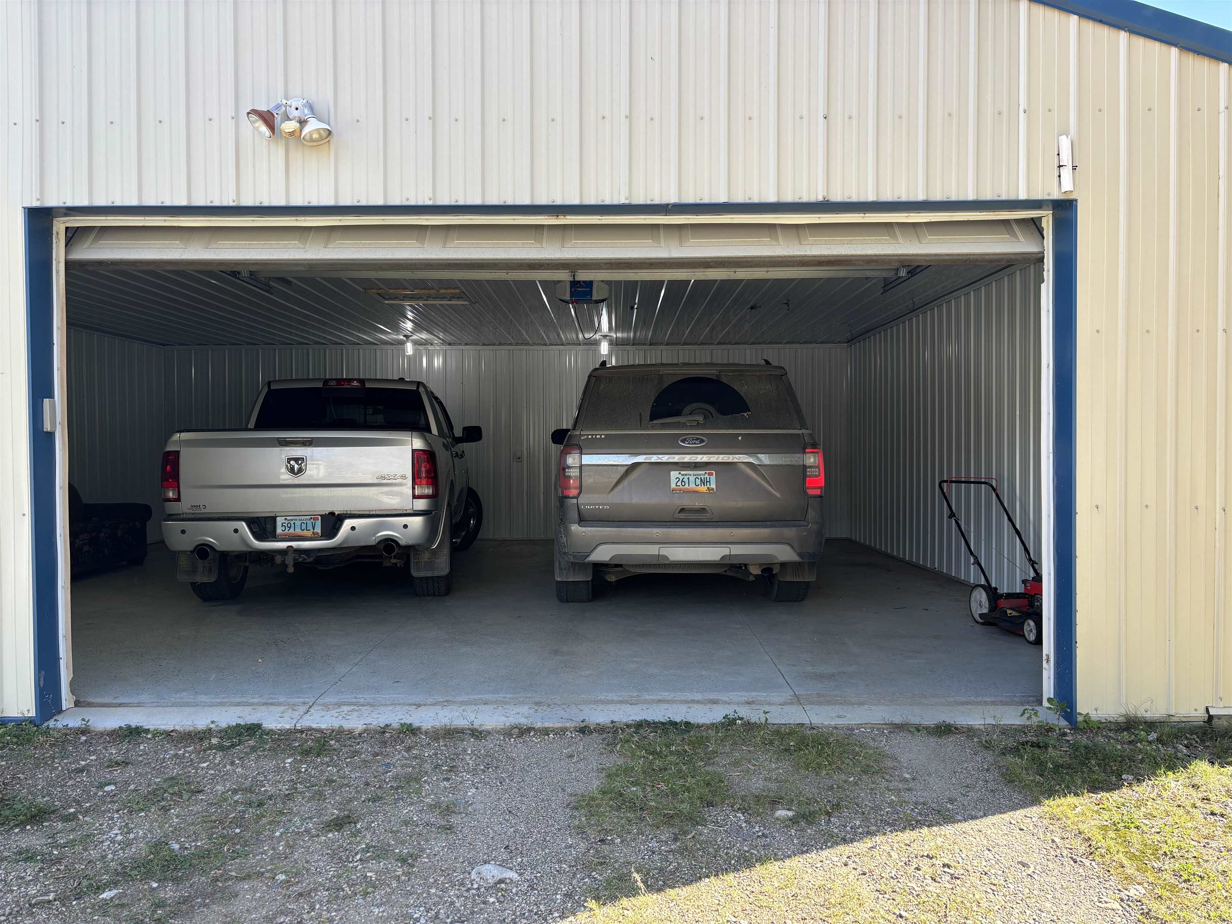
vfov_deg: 53.1
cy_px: 462
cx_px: 616
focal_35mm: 26
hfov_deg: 67.3
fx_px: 925
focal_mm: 5.96
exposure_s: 1/308
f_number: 1.6
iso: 50
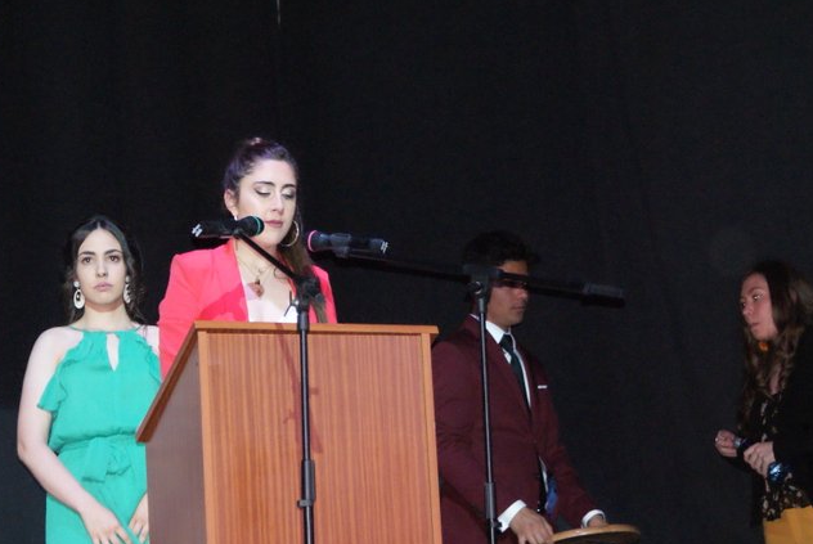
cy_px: 235
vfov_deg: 10.3
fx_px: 3007
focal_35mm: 133
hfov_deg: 15.4
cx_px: 352
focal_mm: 70
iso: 1600
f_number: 5.6
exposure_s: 1/125
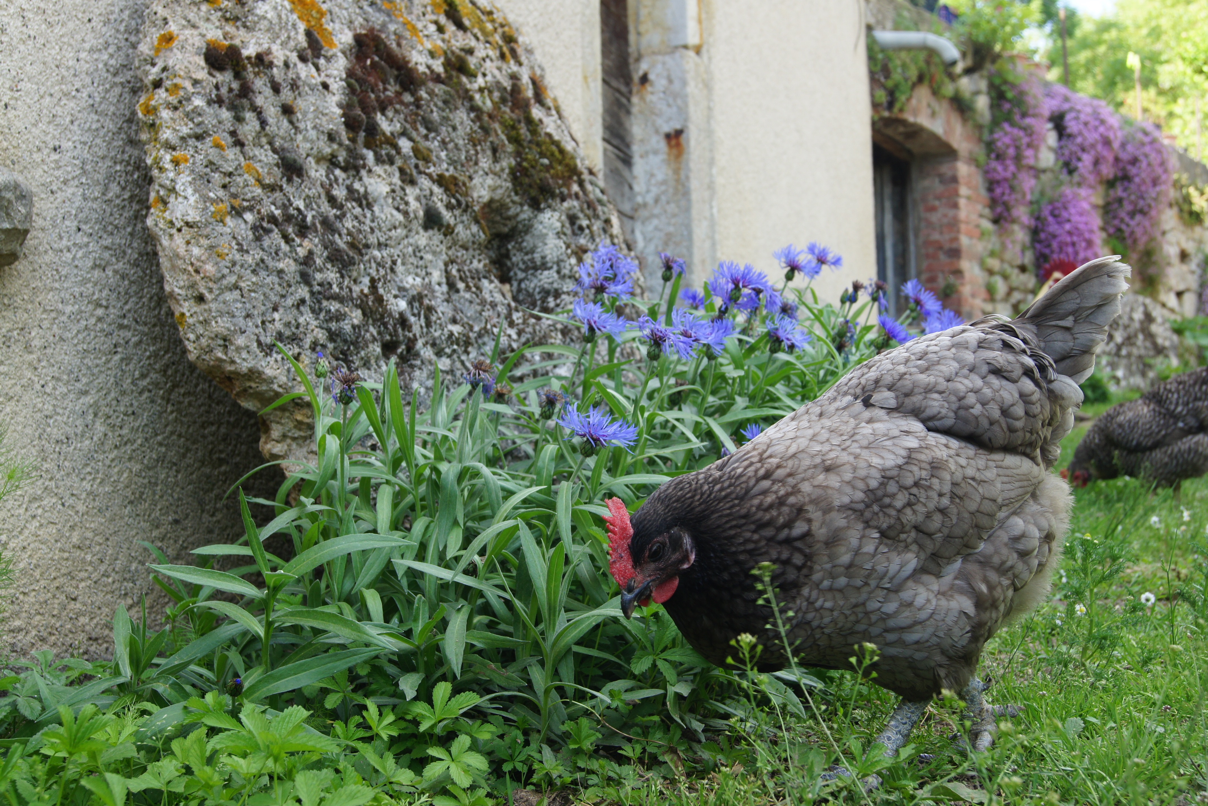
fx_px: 1409
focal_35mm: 42
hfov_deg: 46.4
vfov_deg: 31.9
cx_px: 604
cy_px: 403
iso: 200
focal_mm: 28
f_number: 6.3
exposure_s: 1/100
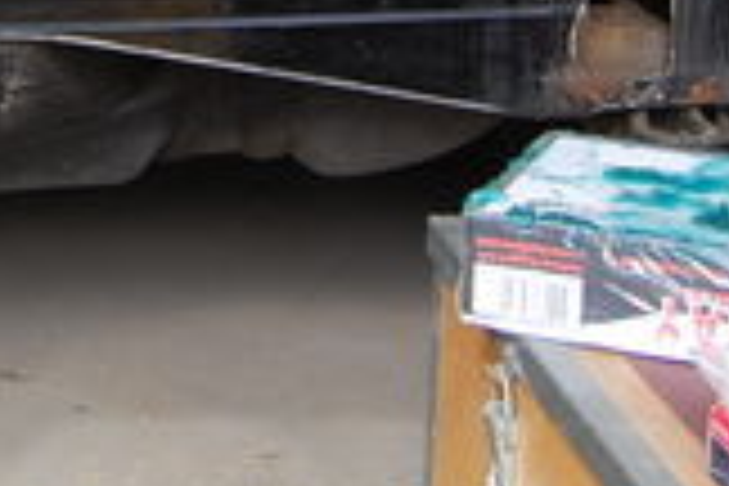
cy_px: -297
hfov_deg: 14.1
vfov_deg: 9.3
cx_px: -117
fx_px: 2875
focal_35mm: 142
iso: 200
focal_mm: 24
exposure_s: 1/160
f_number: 6.3
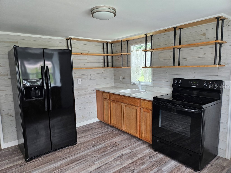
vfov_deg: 58.9
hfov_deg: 73.9
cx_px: 116
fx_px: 153
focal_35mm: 23
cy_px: 86
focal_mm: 5.4
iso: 100
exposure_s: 1/120
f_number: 1.8
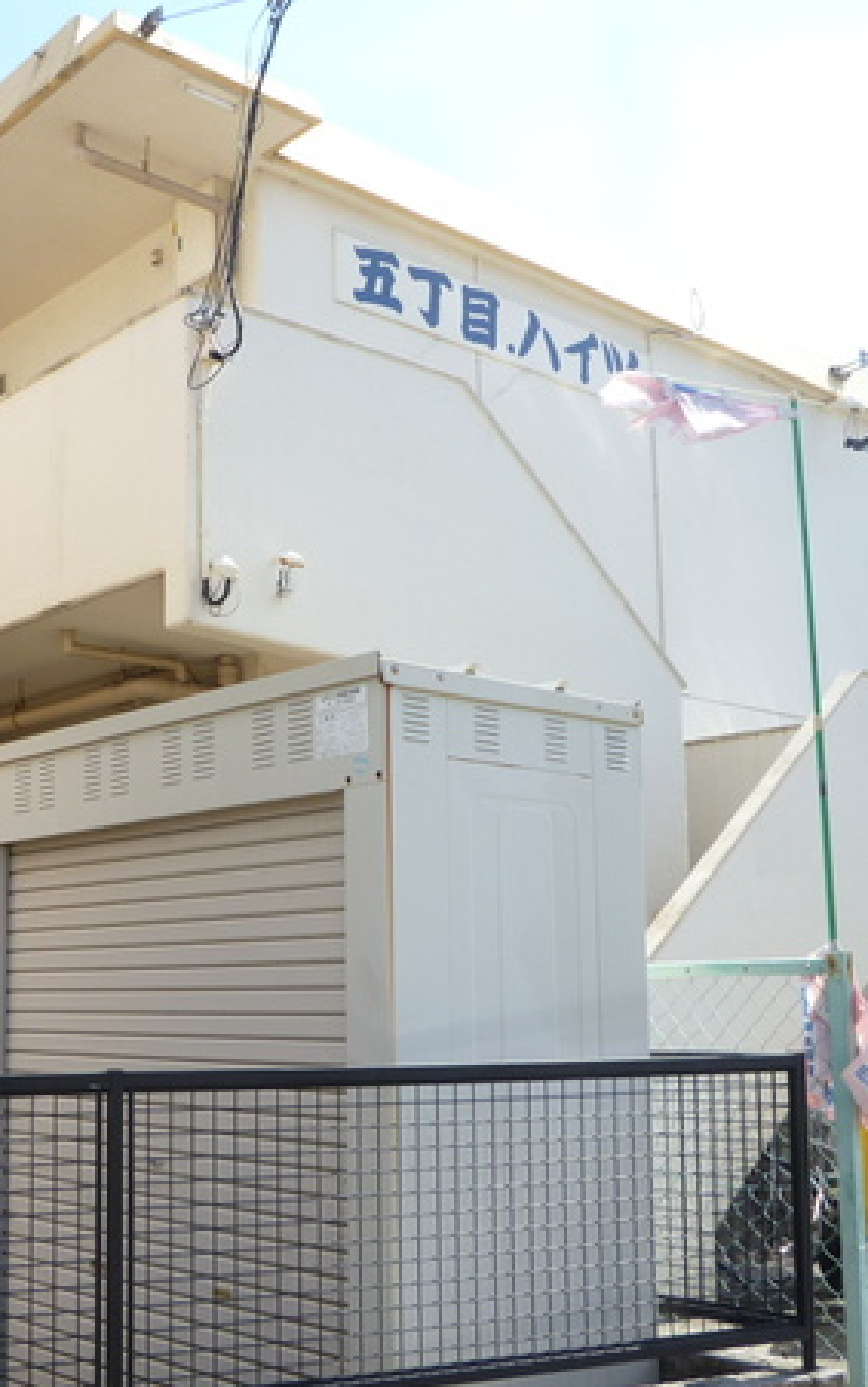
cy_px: 784
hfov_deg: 31.1
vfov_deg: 48.1
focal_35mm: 41
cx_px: 294
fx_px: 1550
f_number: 4
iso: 80
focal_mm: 4.5
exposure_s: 1/320
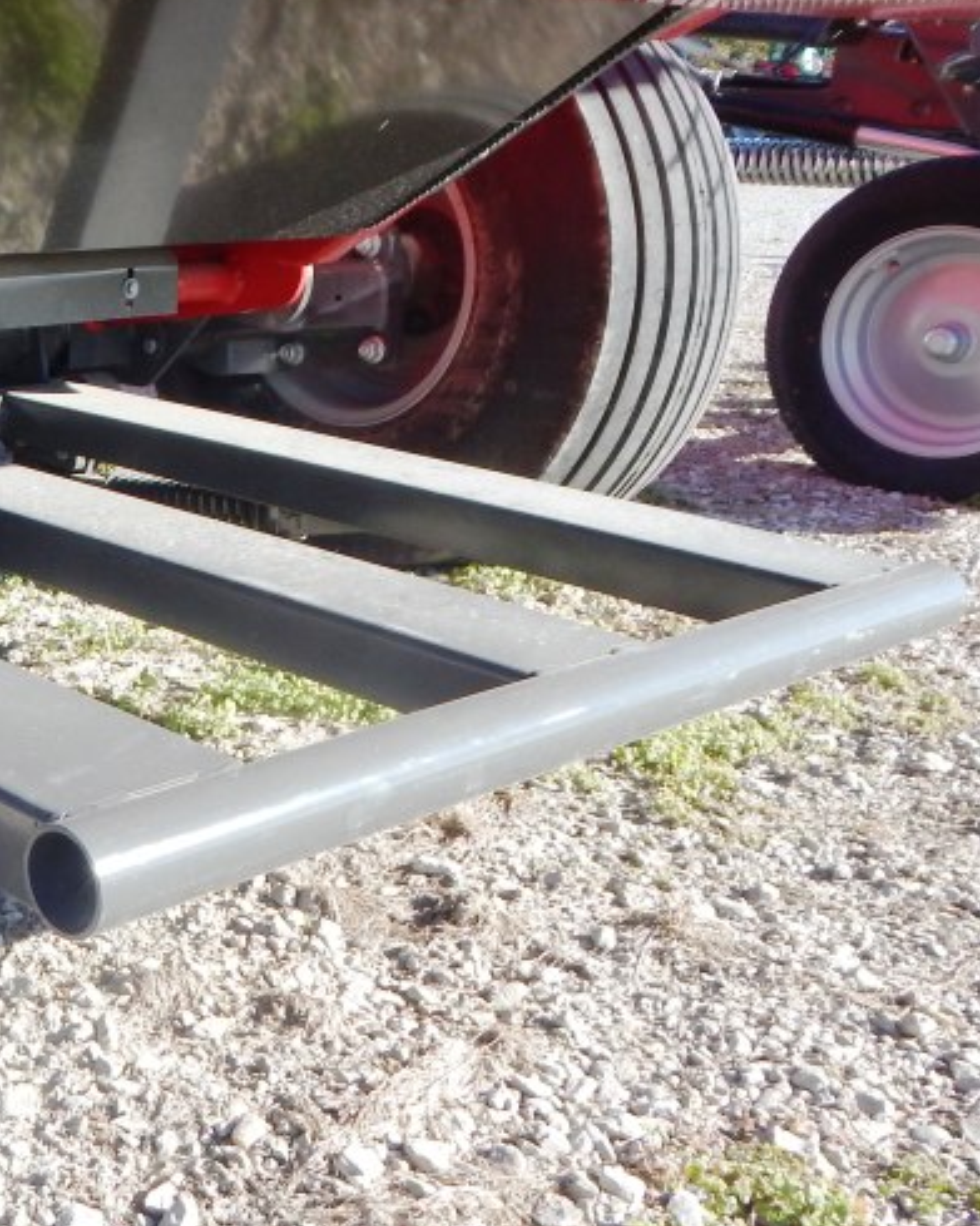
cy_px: 544
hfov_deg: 30.6
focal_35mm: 45
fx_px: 1632
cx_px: -43
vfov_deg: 41.1
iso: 125
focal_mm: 4
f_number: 3
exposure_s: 1/640
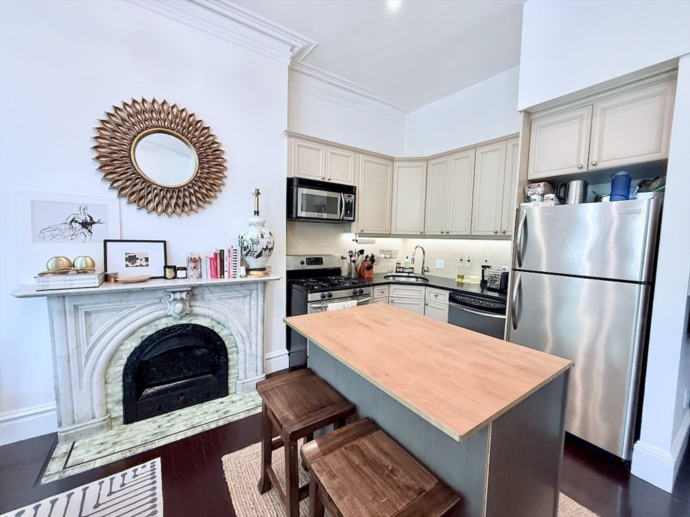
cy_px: 258
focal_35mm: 14
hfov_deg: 102.1
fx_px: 279
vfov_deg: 85.7
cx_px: 345
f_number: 2.2
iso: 320
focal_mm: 2.22
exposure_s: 1/60
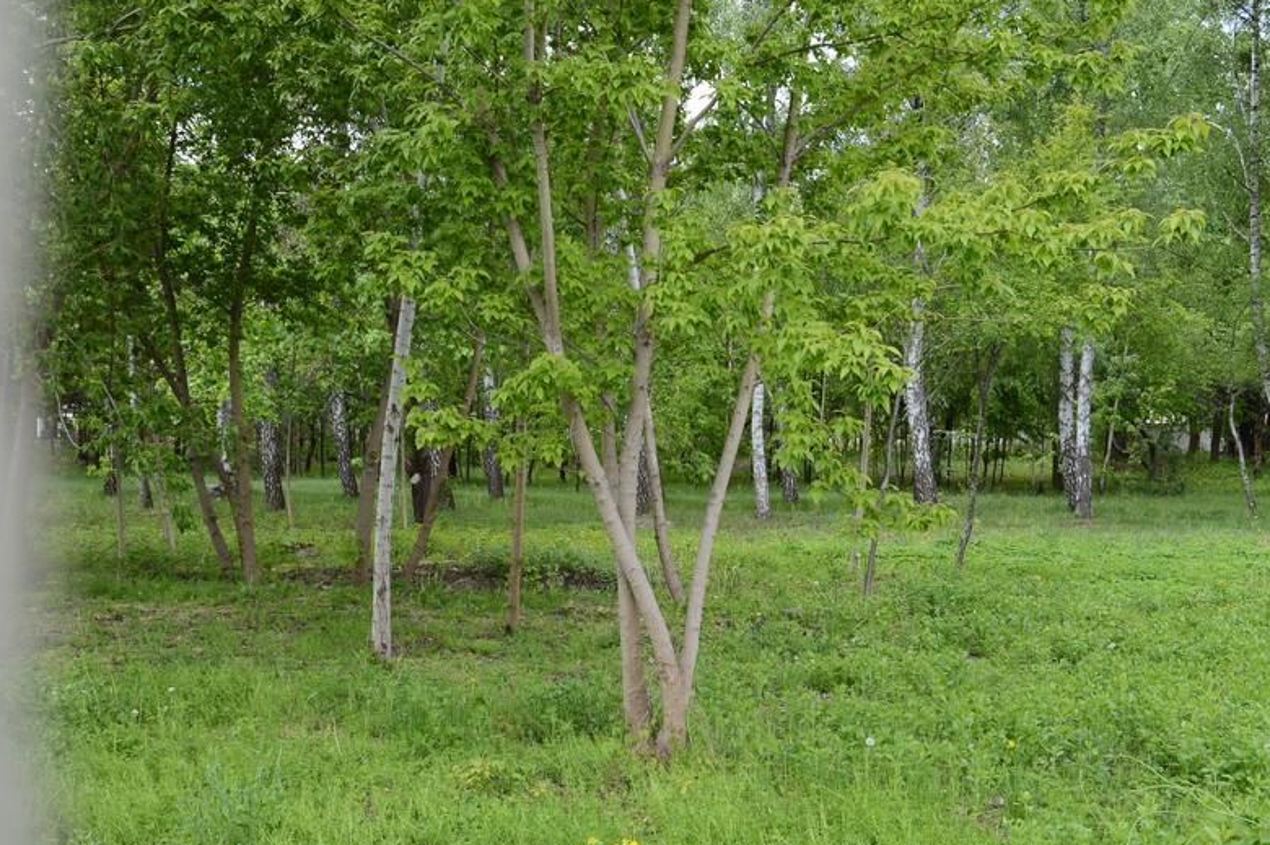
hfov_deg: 39.5
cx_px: 731
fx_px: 1763
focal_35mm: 50
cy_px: 445
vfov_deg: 27.0
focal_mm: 26
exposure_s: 1/250
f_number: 8
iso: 400
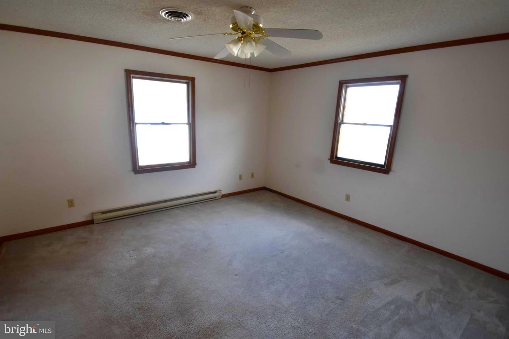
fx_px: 244
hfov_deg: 92.4
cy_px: 170
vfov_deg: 69.7
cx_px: 254
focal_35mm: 17
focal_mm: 11.5
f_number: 4.5
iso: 400
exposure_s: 1/80
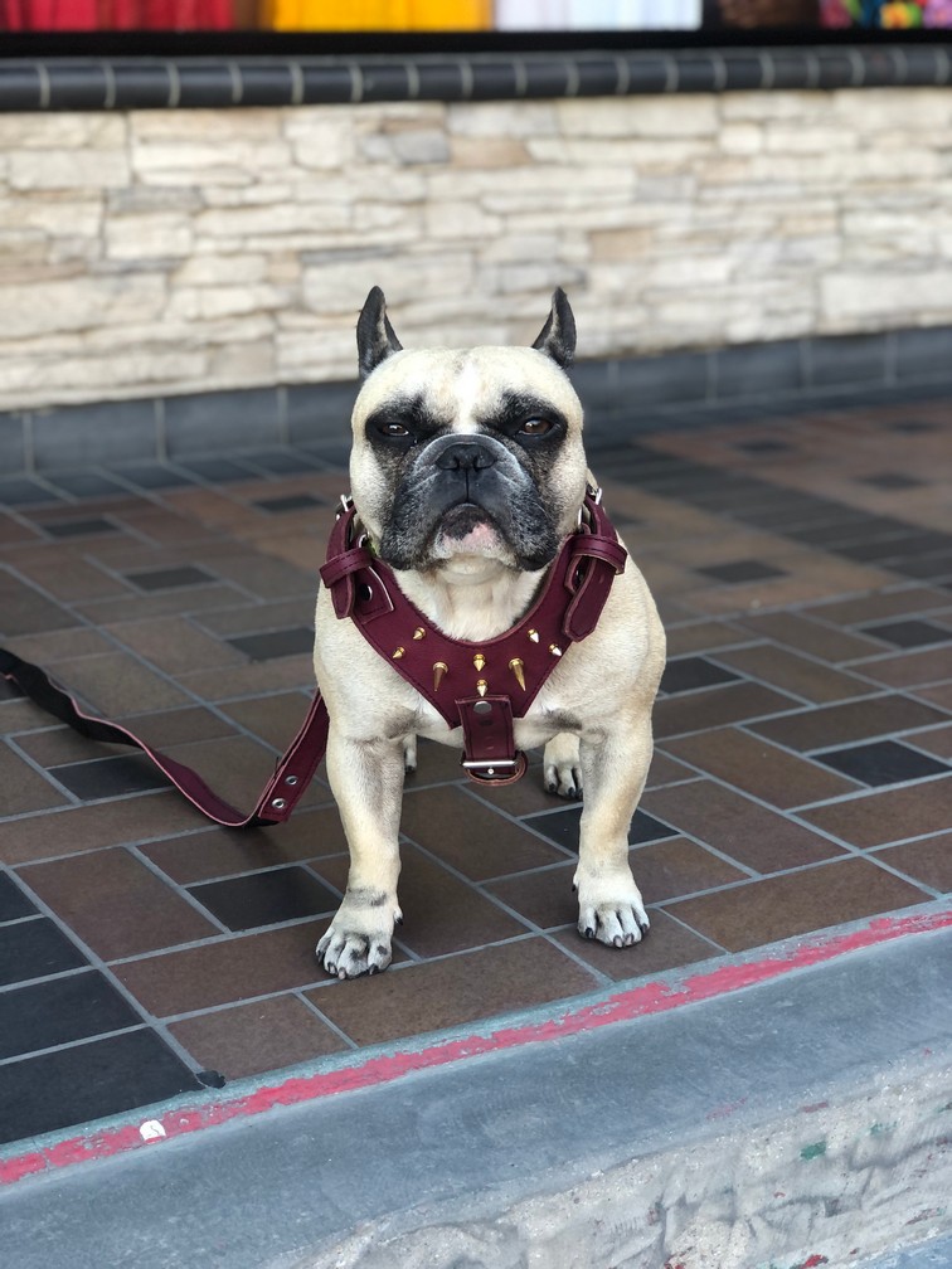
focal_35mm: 57
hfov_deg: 25.7
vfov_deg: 33.8
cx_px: 476
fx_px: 2090
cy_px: 634
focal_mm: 6.6
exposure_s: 1/30
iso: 25
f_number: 2.8
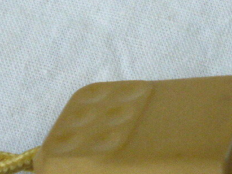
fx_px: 1085
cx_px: 169
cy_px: 135
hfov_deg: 12.2
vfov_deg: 9.1
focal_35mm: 162
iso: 1600
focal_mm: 17.1
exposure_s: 1/200
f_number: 5.3
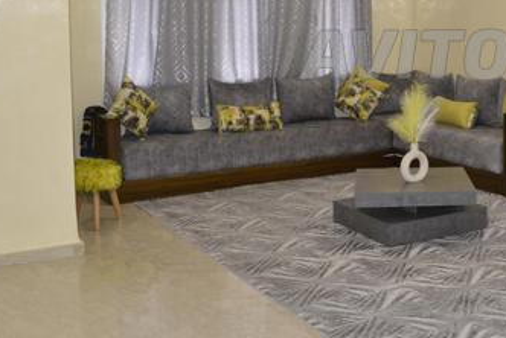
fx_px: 732
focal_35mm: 52
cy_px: 54
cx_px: 442
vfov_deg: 25.5
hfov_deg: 36.1
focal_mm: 18
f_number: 8
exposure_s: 1/60
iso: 800
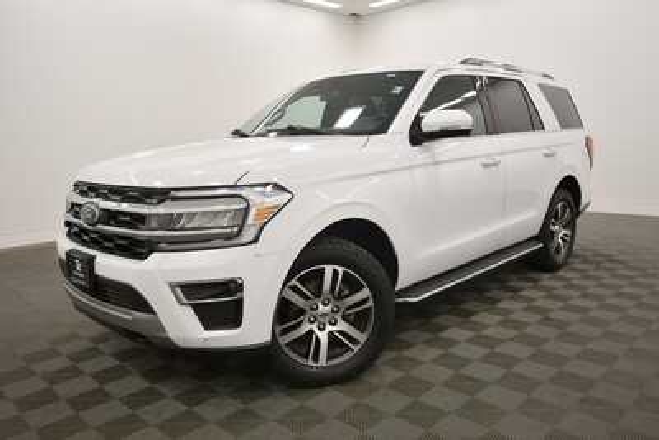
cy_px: 220
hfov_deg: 67.4
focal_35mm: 27
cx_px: 330
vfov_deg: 48.0
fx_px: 494
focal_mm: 18
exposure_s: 1/200
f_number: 5.6
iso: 800
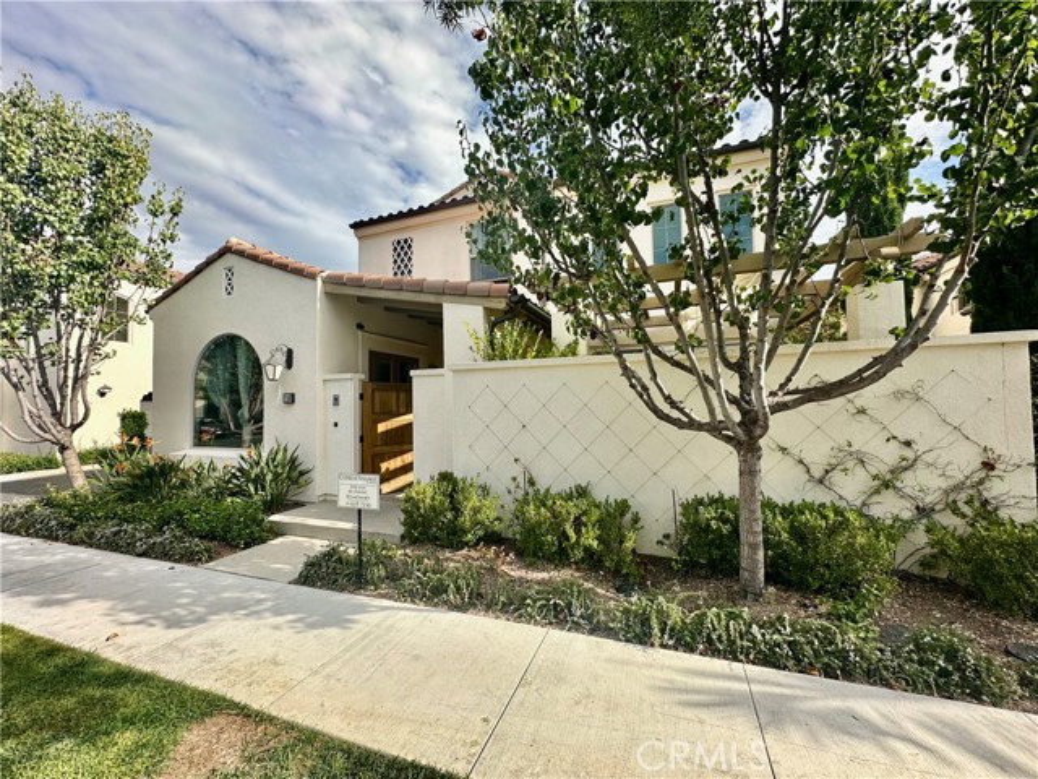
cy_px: 390
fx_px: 420
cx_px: 519
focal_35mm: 14
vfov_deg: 85.7
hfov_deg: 102.1
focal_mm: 2.22
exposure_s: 1/1033
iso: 40
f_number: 2.2
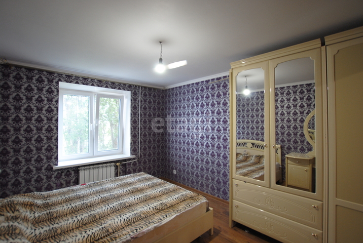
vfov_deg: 77.5
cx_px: 182
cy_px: 122
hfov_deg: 100.3
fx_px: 151
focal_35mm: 15
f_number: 3.5
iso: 400
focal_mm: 10
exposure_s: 1/25
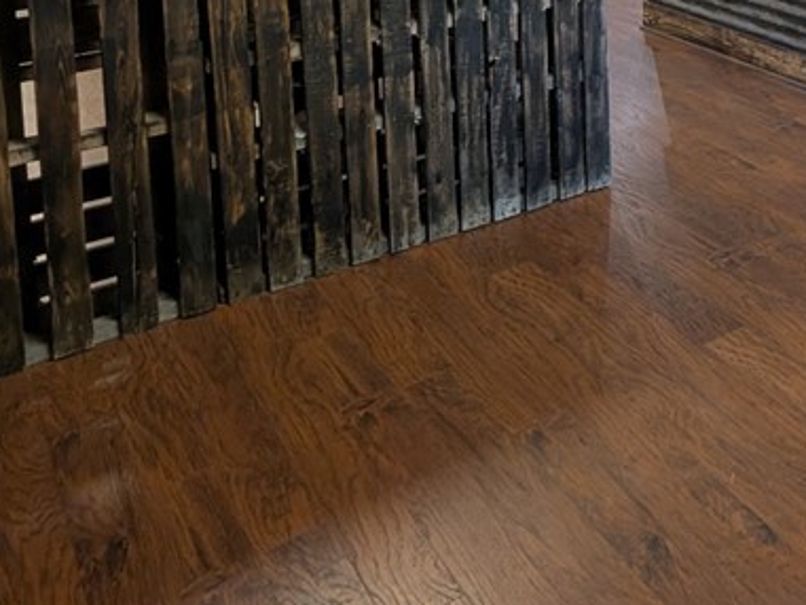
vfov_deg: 28.6
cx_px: 630
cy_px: -144
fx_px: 1002
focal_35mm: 43
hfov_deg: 42.1
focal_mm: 2.22
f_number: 2.2
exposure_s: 1/57.7
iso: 177
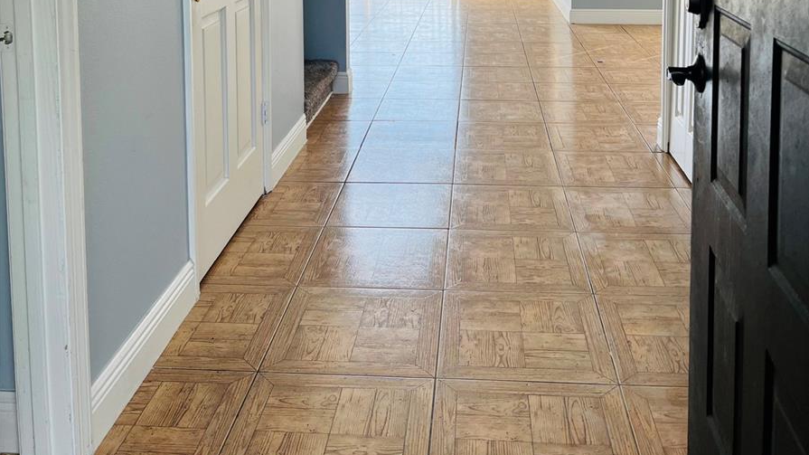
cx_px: 405
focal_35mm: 38
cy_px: -46
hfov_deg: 52.8
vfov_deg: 28.3
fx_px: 815
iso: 50
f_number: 1.5
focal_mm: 5.7
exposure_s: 1/345
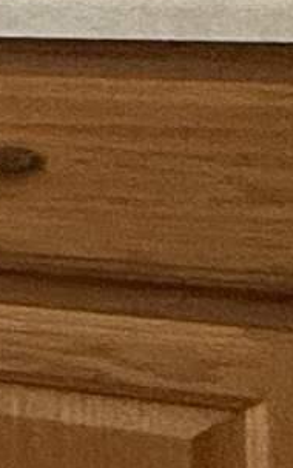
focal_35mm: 150
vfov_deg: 13.6
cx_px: -1948
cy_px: -69
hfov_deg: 4.0
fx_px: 1916
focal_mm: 2.22
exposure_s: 1/120
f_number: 2.2
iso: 320
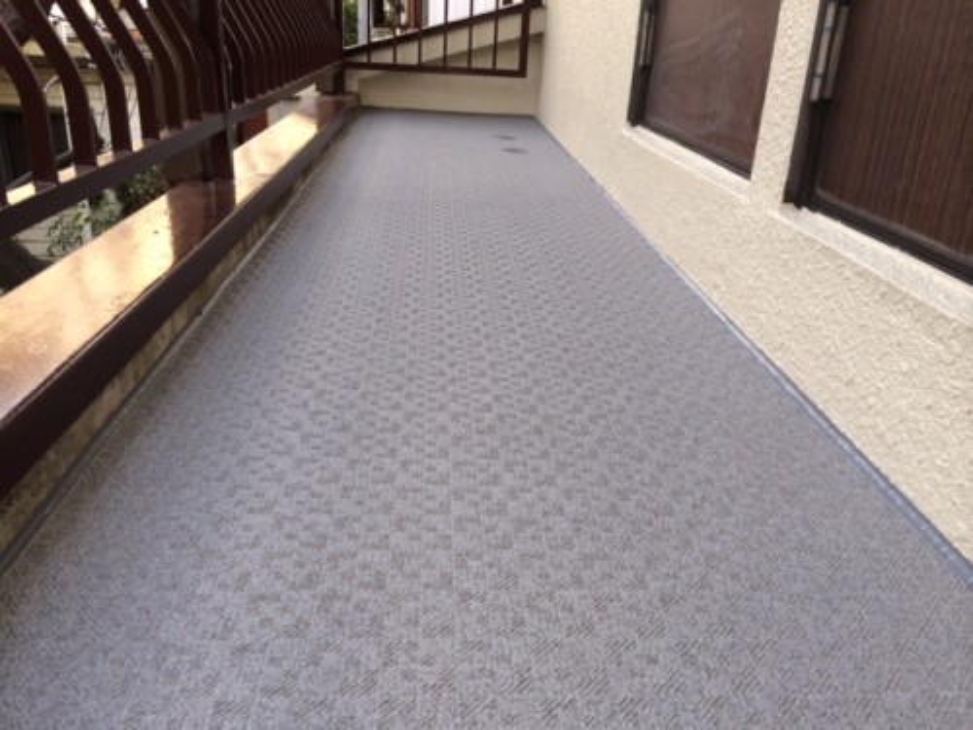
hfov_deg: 60.0
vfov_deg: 46.8
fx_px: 843
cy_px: 365
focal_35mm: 30
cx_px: 486
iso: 40
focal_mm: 4.12
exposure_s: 1/120
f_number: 2.2
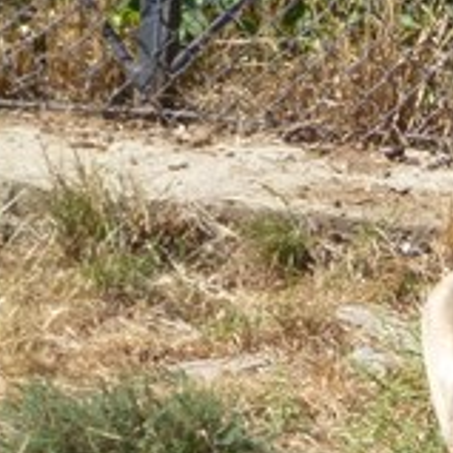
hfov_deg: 2.5
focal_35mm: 702
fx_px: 10394
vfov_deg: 2.5
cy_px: 302
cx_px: 778
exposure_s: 1/250
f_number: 5.5
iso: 100
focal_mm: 35.2
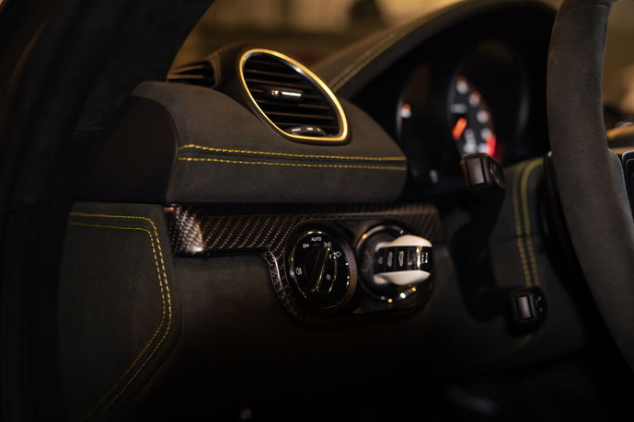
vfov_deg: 34.2
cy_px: 214
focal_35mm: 39
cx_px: 342
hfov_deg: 49.5
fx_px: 687
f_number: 2.2
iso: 2000
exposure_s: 1/160
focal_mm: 35
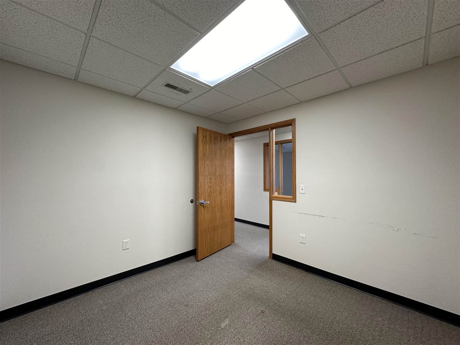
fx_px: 186
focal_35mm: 14
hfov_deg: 102.1
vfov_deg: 85.7
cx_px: 230
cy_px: 172
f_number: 2.2
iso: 200
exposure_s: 1/100
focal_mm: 2.22
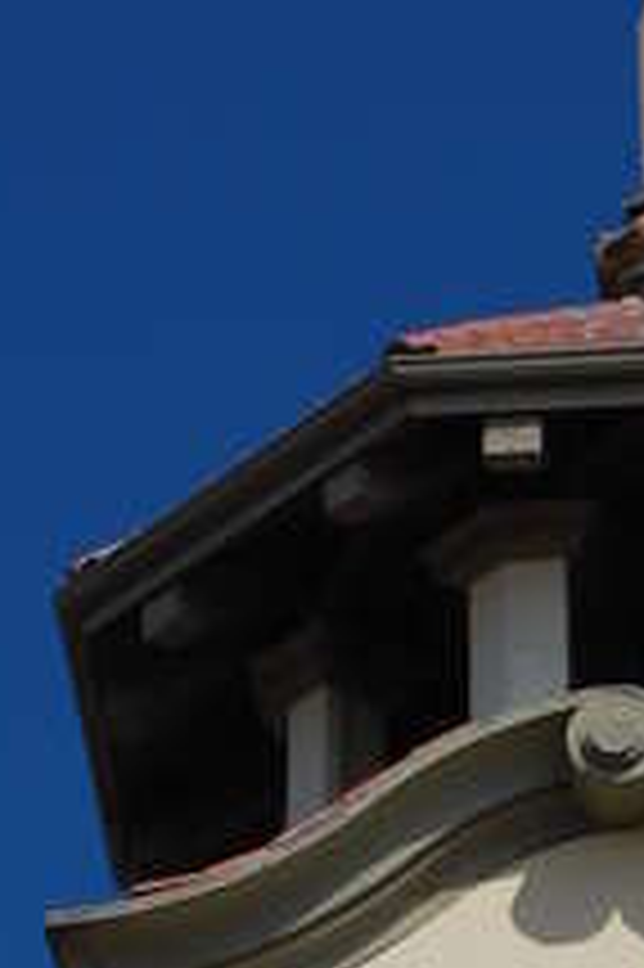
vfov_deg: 8.0
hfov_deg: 5.3
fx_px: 6907
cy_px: 788
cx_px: 703
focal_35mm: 257
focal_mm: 46
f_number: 16
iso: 200
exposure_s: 1/250
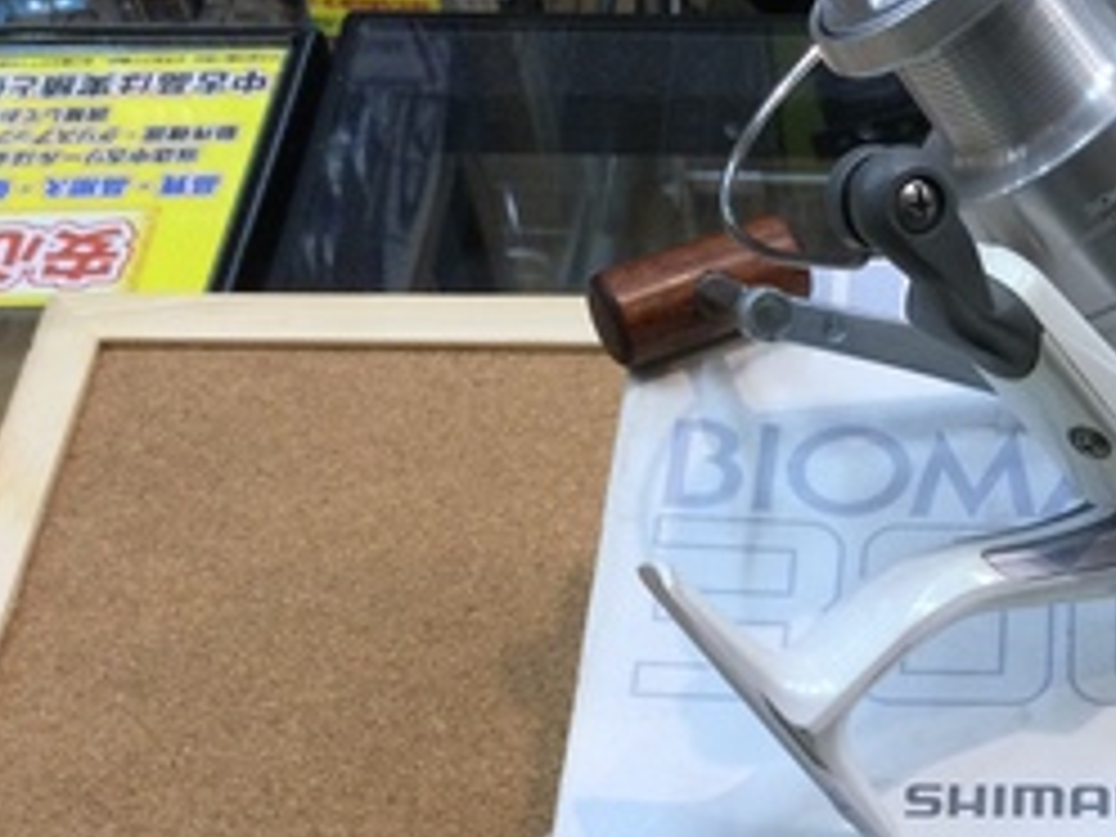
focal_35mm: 75
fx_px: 2418
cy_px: 662
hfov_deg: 24.8
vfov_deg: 19.5
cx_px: 1098
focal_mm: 3.3
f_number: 2.4
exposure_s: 1/30
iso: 25
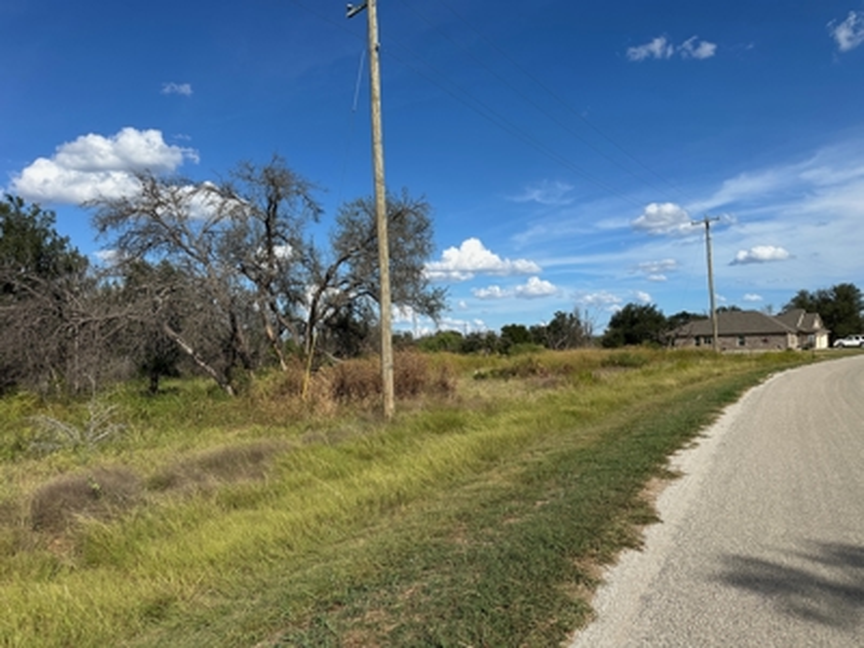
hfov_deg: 71.6
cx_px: 432
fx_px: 599
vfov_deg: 56.8
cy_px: 324
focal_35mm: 24
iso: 80
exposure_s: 1/5848
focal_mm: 6.86
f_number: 1.78
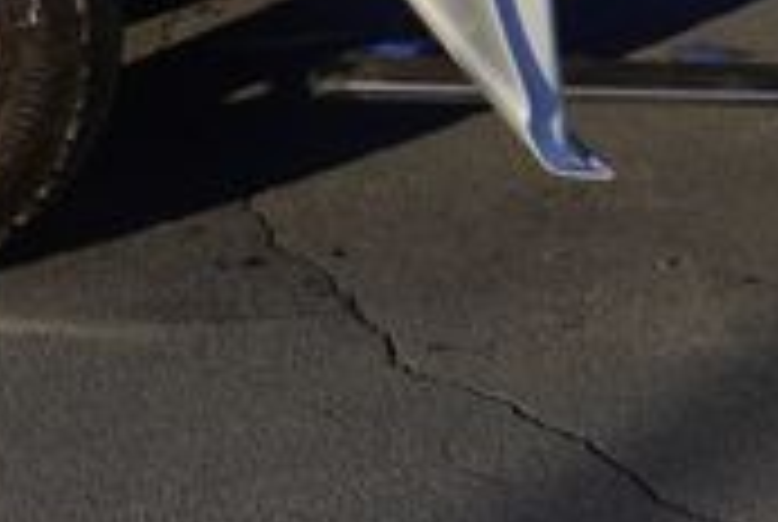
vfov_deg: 9.8
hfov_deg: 15.3
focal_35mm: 133
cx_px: 652
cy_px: -410
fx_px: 2879
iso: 100
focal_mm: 24
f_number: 9
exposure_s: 1/125
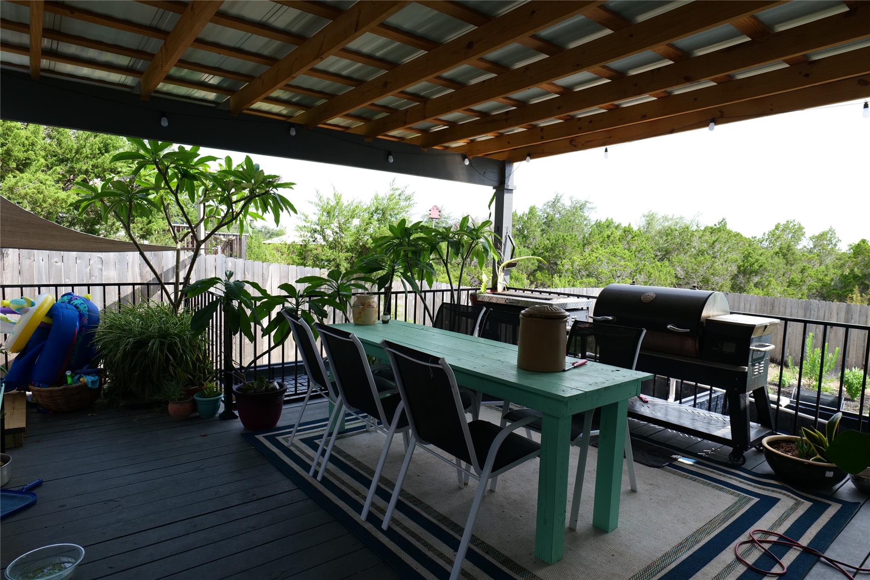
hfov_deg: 84.0
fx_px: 483
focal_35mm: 20
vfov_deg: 61.9
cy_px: 290
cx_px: 435
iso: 1000
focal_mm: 20
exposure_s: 1/500
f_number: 8
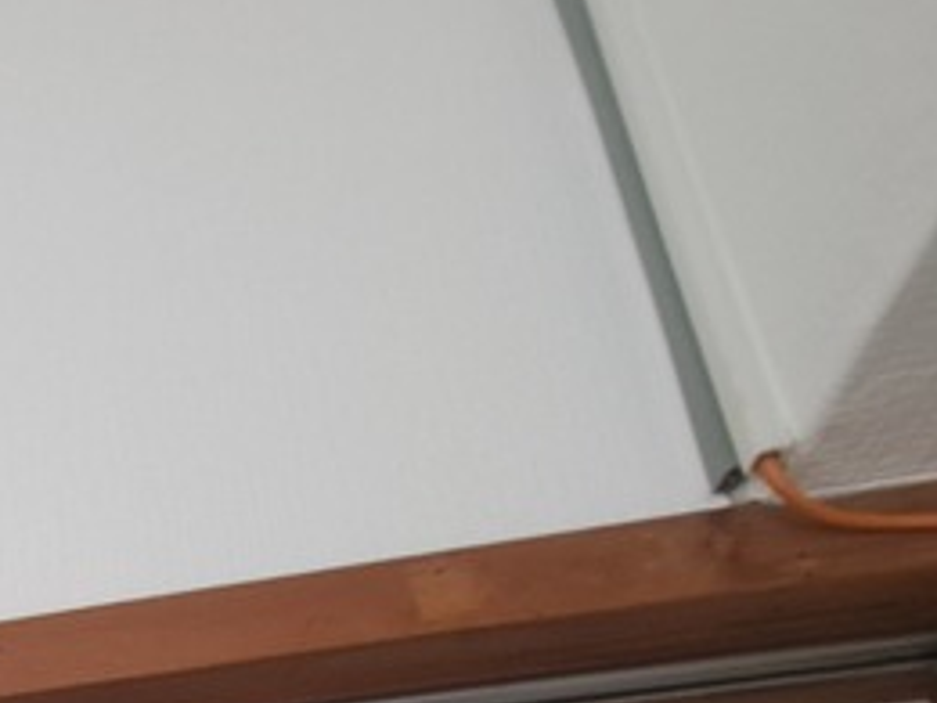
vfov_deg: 24.2
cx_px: -386
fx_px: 1299
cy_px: 1038
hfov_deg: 29.0
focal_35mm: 48
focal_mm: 1.74
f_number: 2.2
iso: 125
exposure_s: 1/50
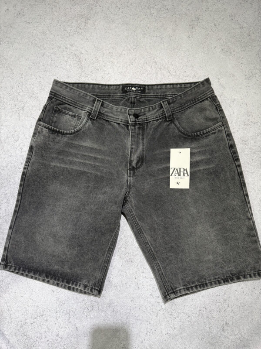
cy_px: 174
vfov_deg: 71.6
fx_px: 241
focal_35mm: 24
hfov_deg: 56.8
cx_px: 130
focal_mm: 6.76
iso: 160
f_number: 1.78
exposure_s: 1/50
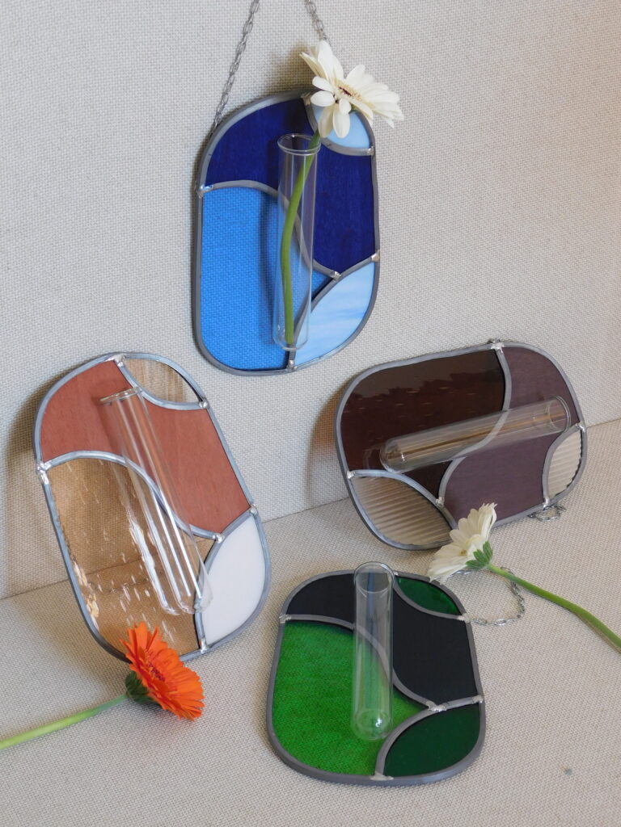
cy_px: 414
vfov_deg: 27.4
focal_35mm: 71
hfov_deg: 20.7
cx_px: 310
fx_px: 1698
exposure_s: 1/30
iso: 200
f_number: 4.3
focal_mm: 12.6
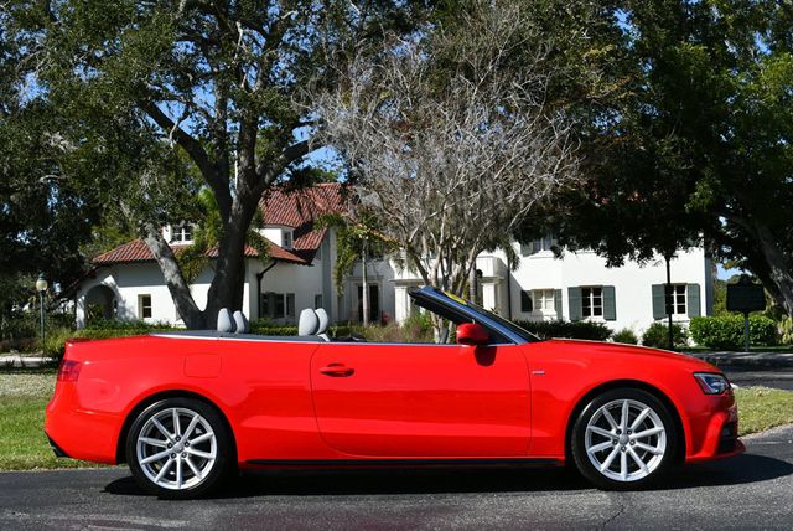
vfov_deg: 26.0
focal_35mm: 52
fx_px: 1146
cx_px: 396
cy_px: 266
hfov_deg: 38.2
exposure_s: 1/320
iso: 100
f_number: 9
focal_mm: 26
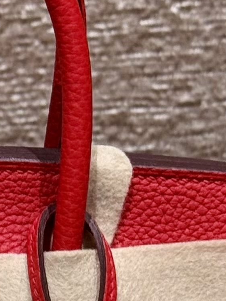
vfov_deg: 7.6
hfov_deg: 5.8
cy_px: 425
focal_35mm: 257
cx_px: -54
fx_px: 2237
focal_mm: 6.76
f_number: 1.78
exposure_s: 1/87
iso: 100
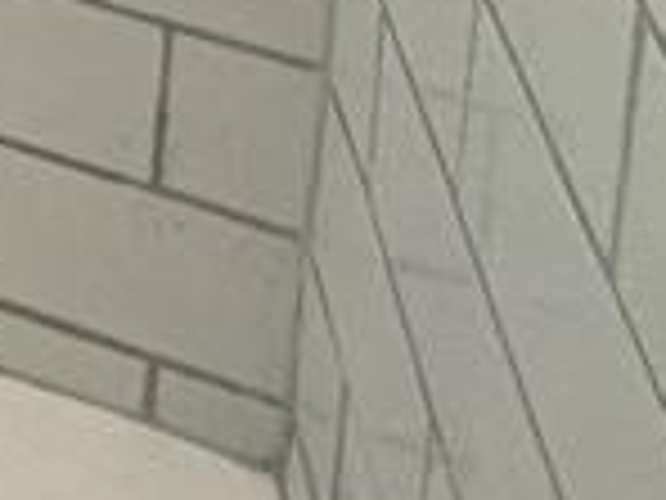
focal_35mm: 97
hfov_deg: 12.8
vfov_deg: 10.4
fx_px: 1866
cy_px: -1041
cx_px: -1112
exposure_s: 1/120
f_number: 2.2
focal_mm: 2.22
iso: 125
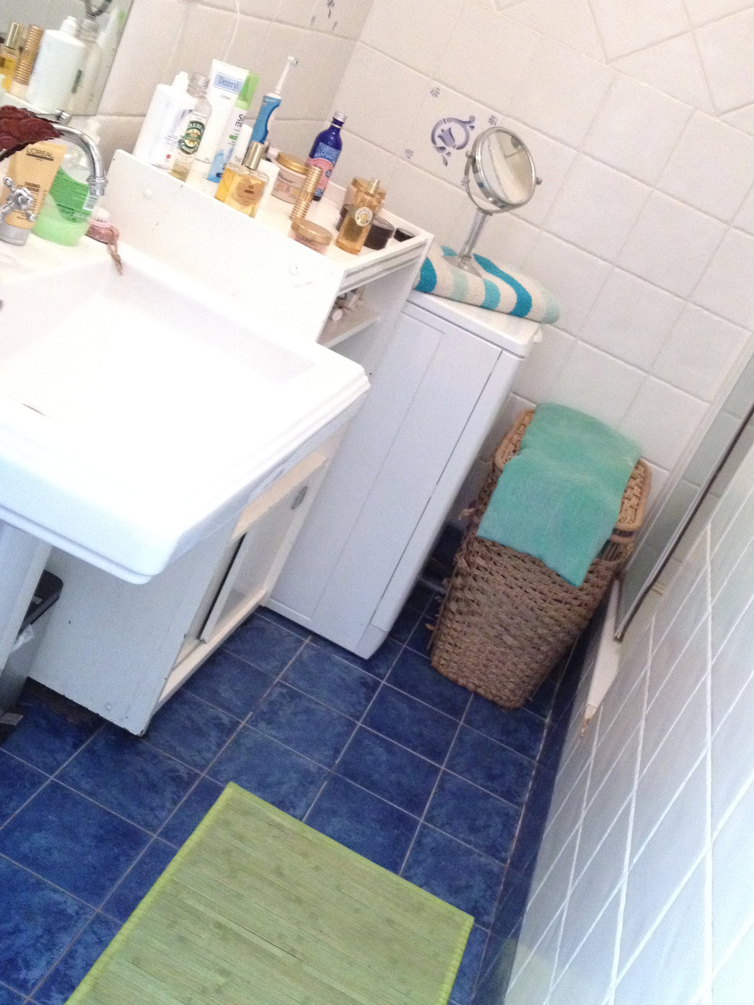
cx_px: 428
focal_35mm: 44
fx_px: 1278
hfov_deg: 32.8
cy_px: 468
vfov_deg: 42.9
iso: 400
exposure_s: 1/15
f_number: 2.4
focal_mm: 4.28
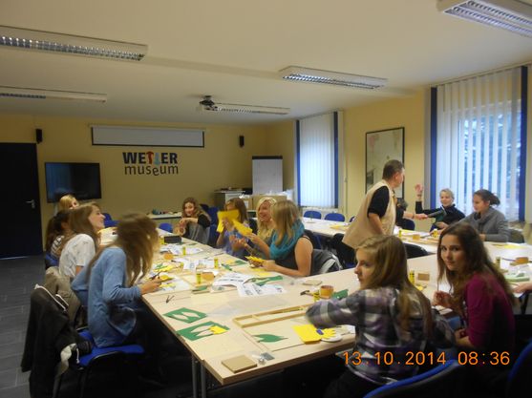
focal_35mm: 26
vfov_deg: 53.0
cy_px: 199
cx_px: 266
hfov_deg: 67.3
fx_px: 399
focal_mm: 4.6
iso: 160
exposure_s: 1/30
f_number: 3.2
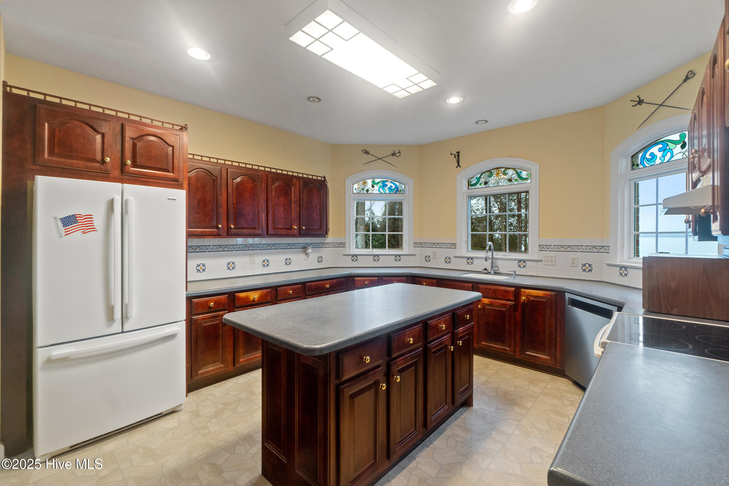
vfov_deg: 77.3
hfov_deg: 100.4
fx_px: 304
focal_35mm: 15
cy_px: 243
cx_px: 364
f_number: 8
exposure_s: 1/1.67
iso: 400
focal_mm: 10
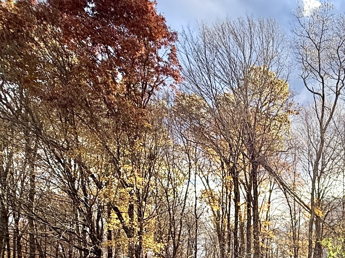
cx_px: 350
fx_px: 409
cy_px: 302
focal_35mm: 41
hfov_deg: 39.9
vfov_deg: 30.4
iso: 64
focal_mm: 2.22
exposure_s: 1/751
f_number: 2.2
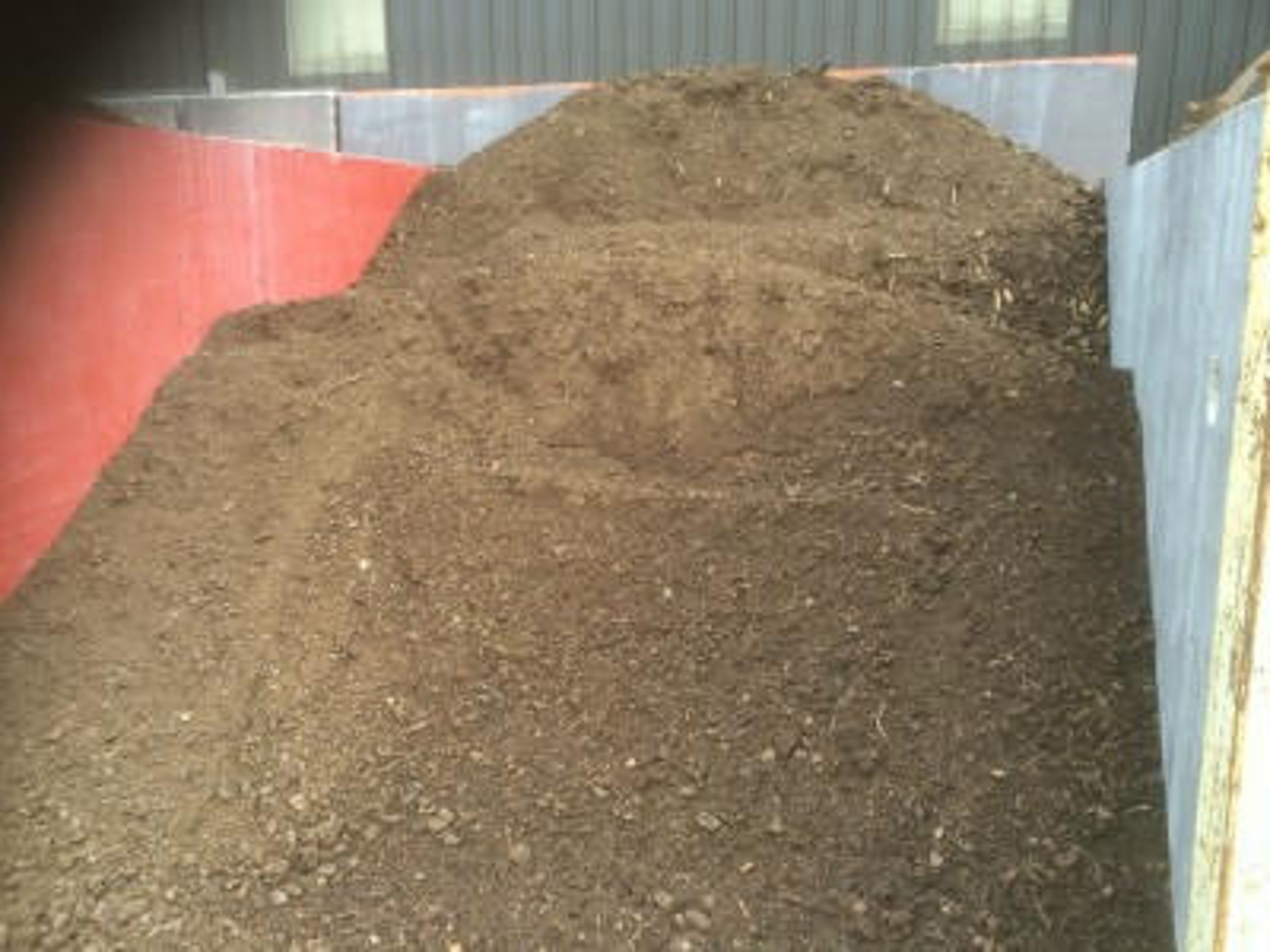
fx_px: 1064
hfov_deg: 61.7
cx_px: 635
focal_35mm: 29
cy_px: 476
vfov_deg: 48.2
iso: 32
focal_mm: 4.15
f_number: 2.2
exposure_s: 1/204
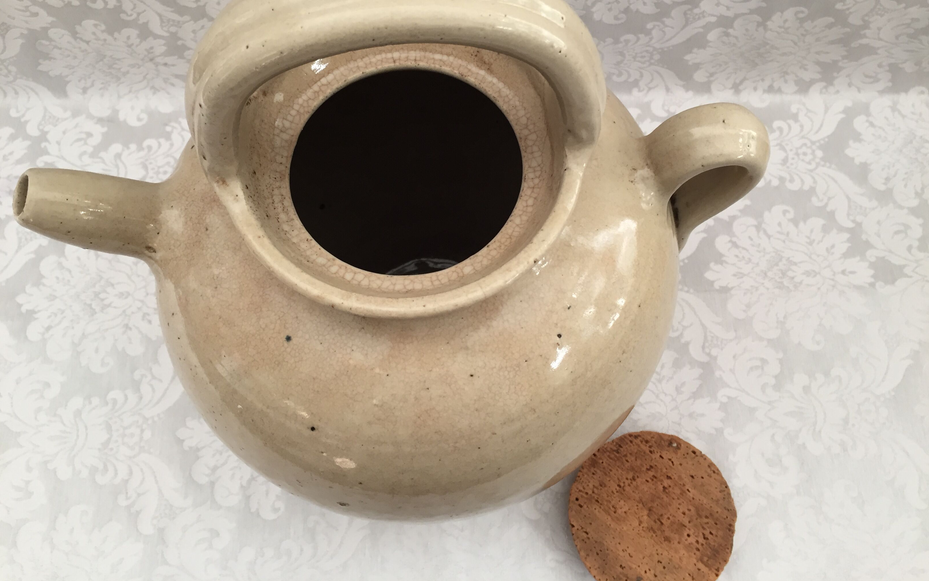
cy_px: 240
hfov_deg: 61.2
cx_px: 467
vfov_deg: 40.5
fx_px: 785
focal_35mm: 31
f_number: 2.2
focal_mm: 4.15
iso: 80
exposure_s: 1/33
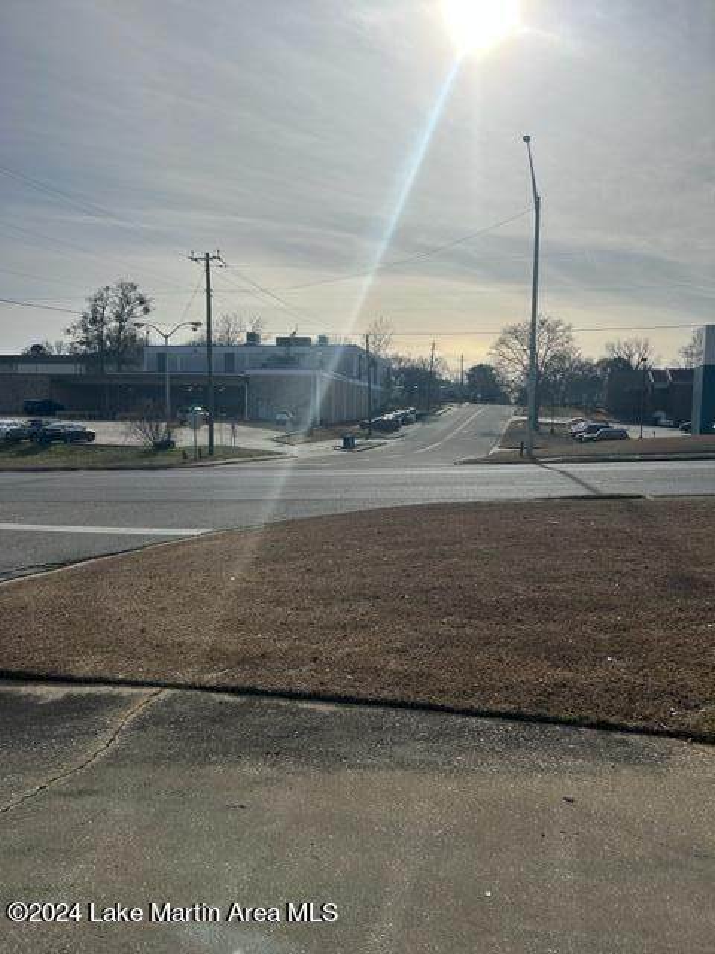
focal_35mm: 26
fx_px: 716
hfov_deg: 53.1
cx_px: 358
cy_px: 477
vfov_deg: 67.3
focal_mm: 5.7
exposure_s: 1/16393
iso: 50
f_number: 1.5
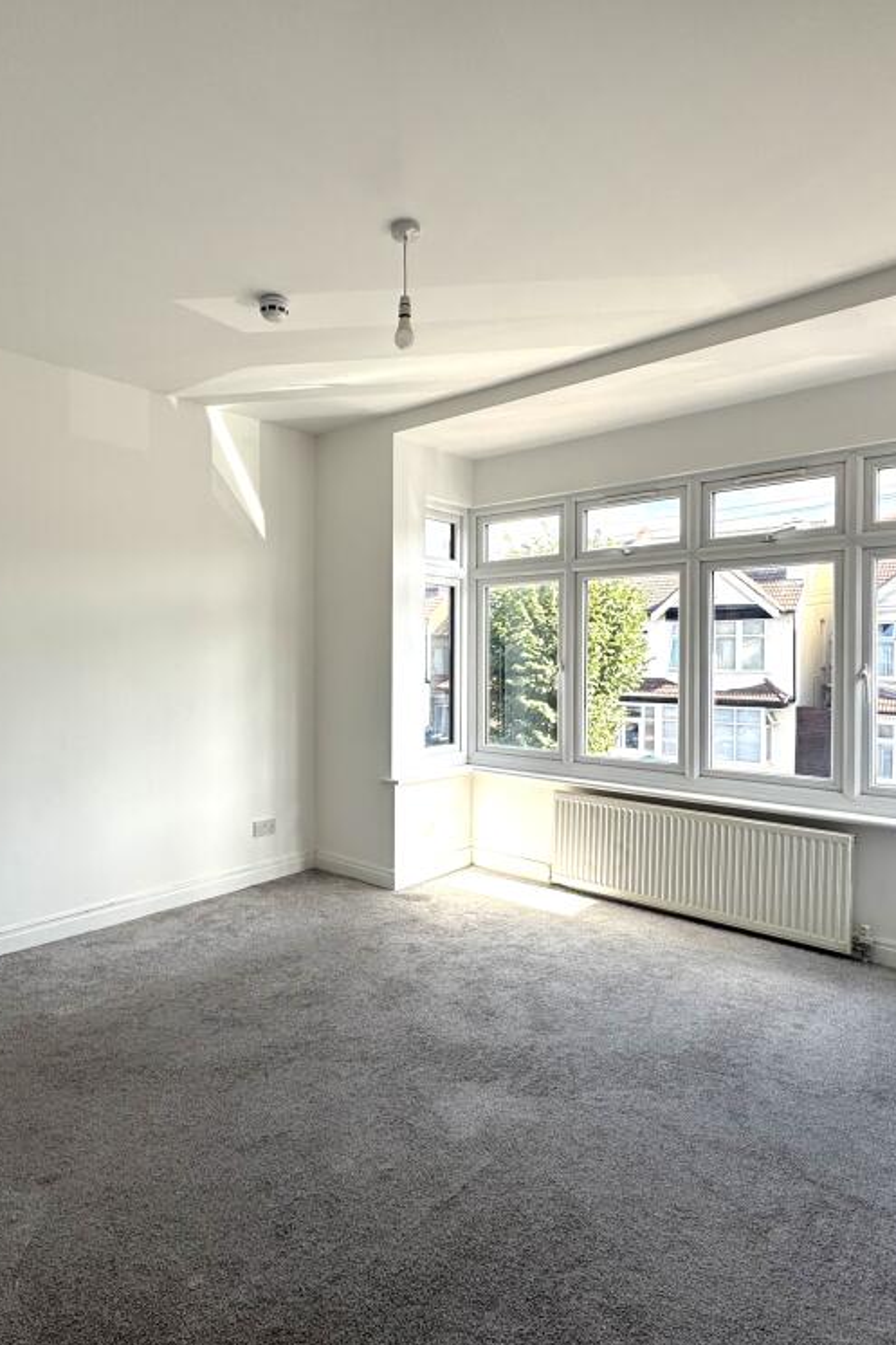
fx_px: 747
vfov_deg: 84.0
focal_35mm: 20
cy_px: 663
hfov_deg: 61.6
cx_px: 377
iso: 40
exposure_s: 1/259
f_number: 2.2
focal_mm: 2.22
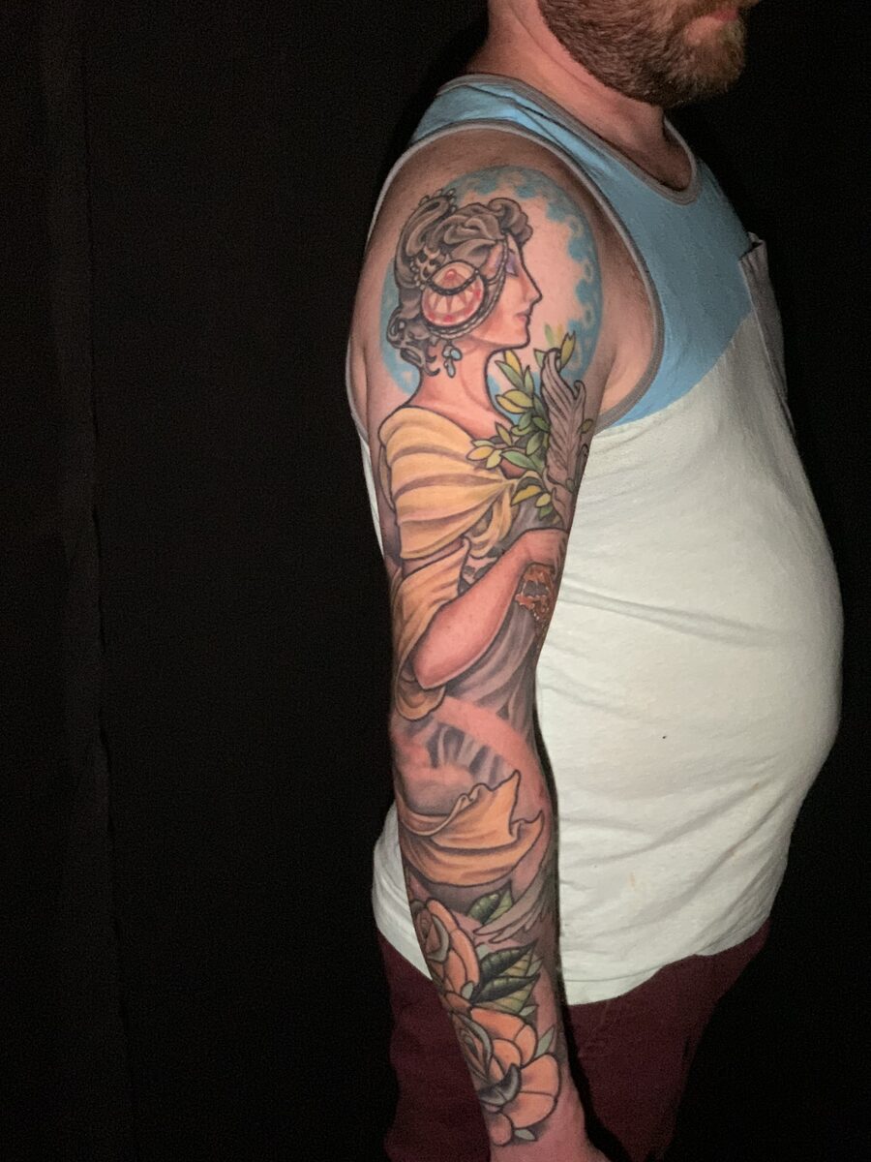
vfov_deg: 36.8
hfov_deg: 28.0
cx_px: 436
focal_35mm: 52
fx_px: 1745
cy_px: 581
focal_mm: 6
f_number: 2.4
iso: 800
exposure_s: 1/30
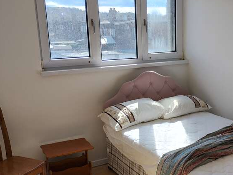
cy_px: 101
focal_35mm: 45
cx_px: 162
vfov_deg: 32.2
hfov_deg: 41.3
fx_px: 303
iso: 100
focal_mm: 4.27
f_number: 1.8
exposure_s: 1/292
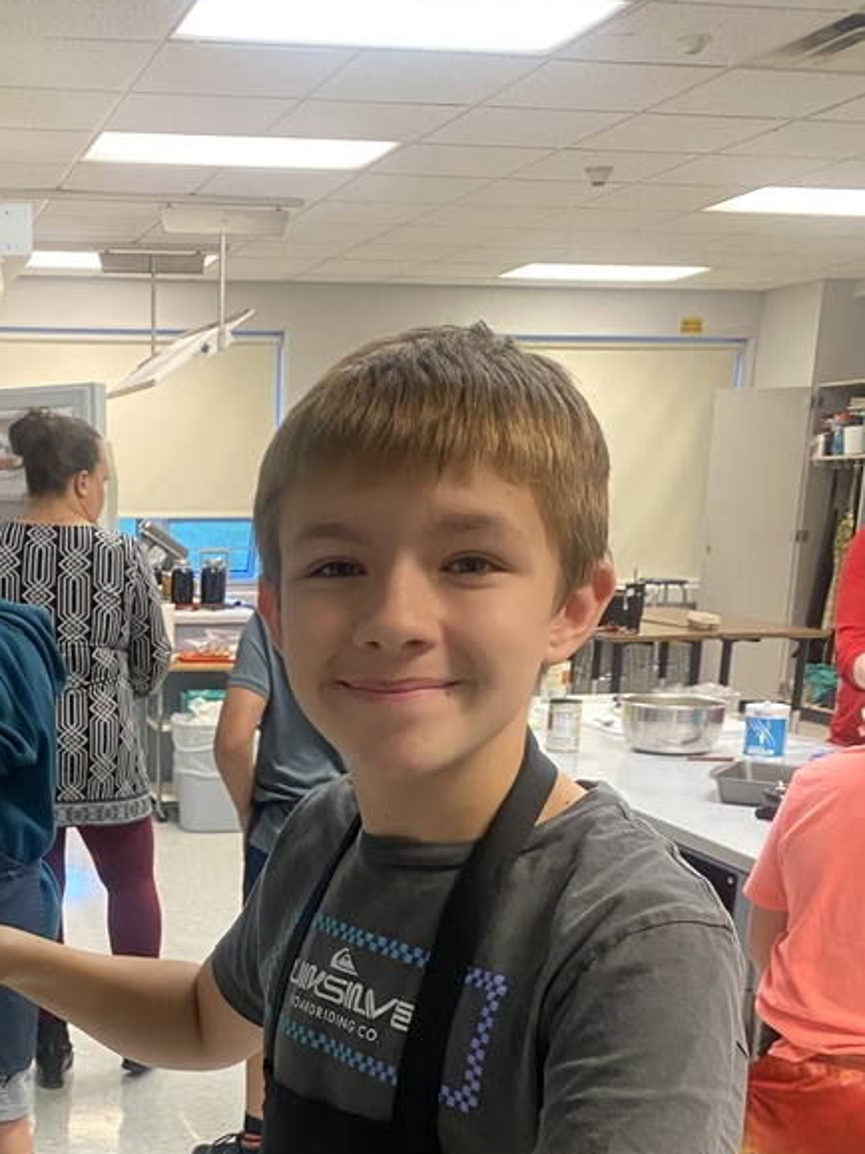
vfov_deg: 39.7
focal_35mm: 46
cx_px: 104
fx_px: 1533
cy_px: 913
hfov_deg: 30.3
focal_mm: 4.25
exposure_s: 1/60
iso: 200
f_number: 1.8
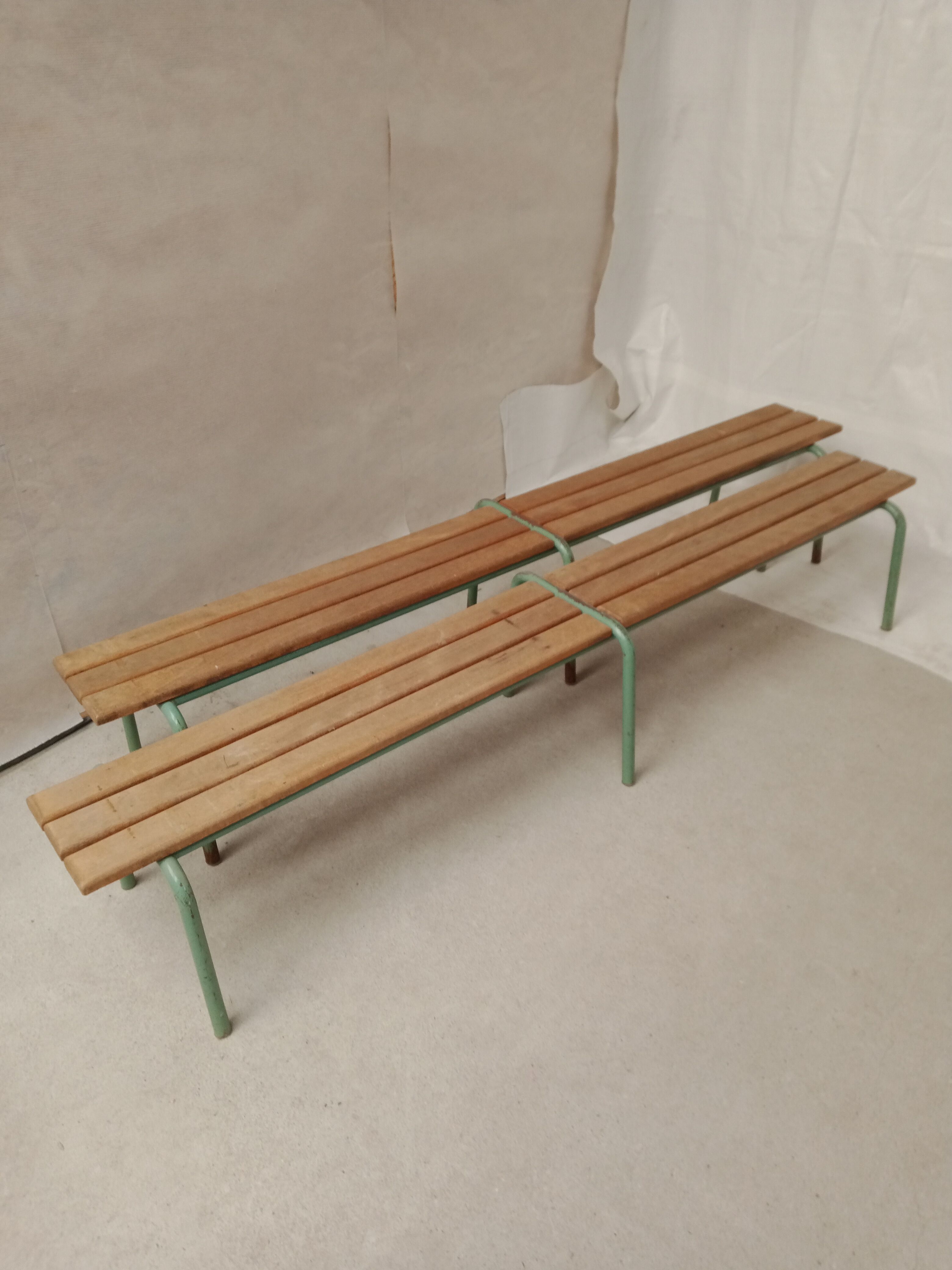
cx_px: 476
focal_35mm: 27
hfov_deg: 51.4
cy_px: 635
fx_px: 990
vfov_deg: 65.3
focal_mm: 3.54
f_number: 2
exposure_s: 1/33.3
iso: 147
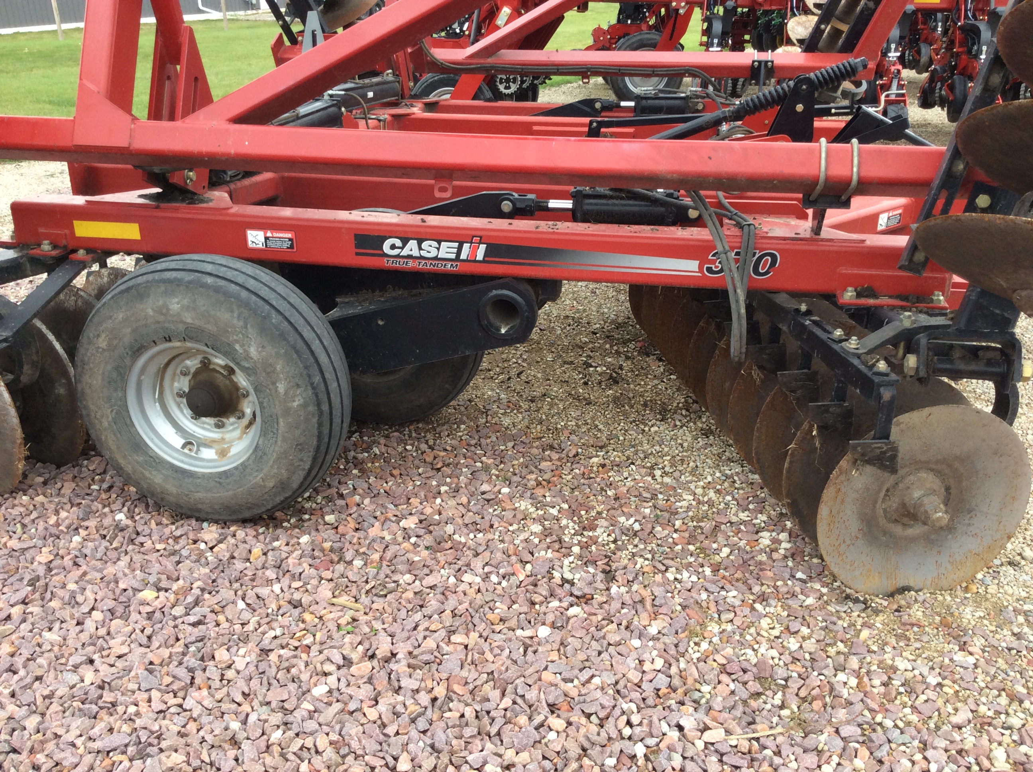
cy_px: 386
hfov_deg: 56.9
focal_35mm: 32
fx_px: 954
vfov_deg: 44.1
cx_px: 516
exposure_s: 1/152
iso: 32
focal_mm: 3.3
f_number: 2.4
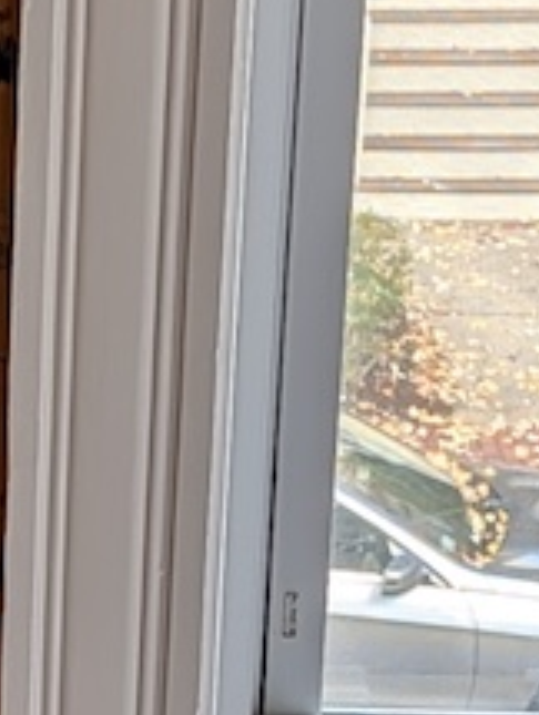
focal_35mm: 178
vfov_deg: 11.0
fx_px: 3685
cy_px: 712
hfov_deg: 7.9
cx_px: -586
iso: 58
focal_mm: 6.9
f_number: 1.68
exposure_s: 1/118
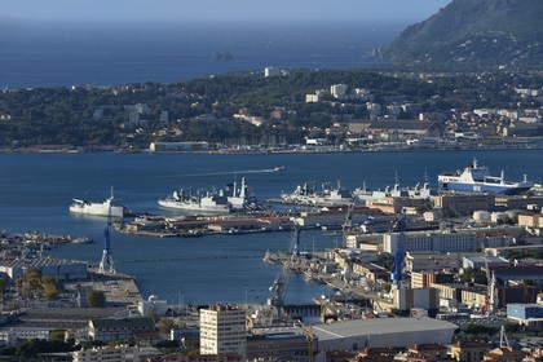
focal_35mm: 190
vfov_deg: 7.2
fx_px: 2866
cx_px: 272
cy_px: 181
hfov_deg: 10.8
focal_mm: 190
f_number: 10
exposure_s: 1/500
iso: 200
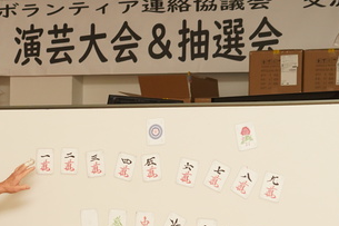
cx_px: 17
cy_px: 217
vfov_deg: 10.8
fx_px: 1186
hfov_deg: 16.0
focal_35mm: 126
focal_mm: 48
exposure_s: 1/200
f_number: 5.6
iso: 1250
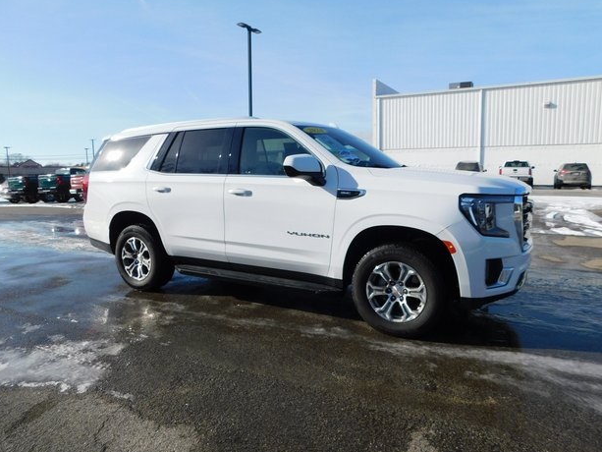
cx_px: 311
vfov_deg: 56.8
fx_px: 417
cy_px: 223
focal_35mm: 24
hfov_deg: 71.6
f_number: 6
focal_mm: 4
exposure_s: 1/640
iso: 125
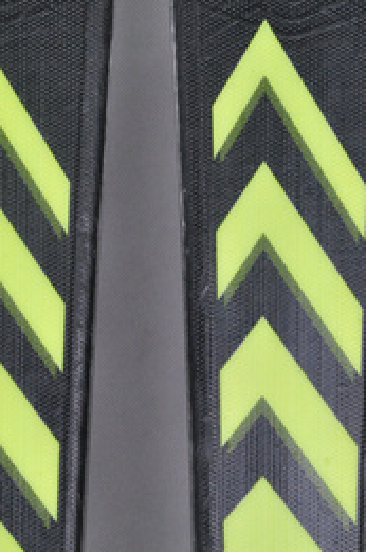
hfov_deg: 5.0
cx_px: 141
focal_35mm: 272
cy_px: 87
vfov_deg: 7.6
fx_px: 4162
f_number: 9.5
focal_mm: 105
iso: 3200
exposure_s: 1/125
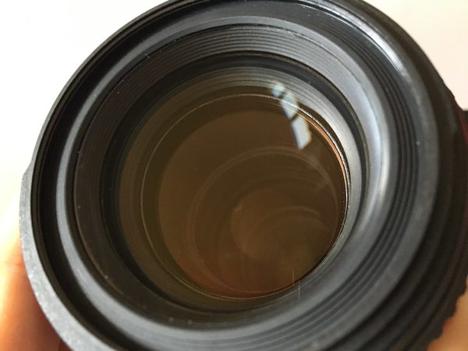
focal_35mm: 29
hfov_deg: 61.7
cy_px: 176
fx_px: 392
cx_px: 234
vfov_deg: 48.2
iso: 250
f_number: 2.2
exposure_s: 1/17
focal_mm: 4.15
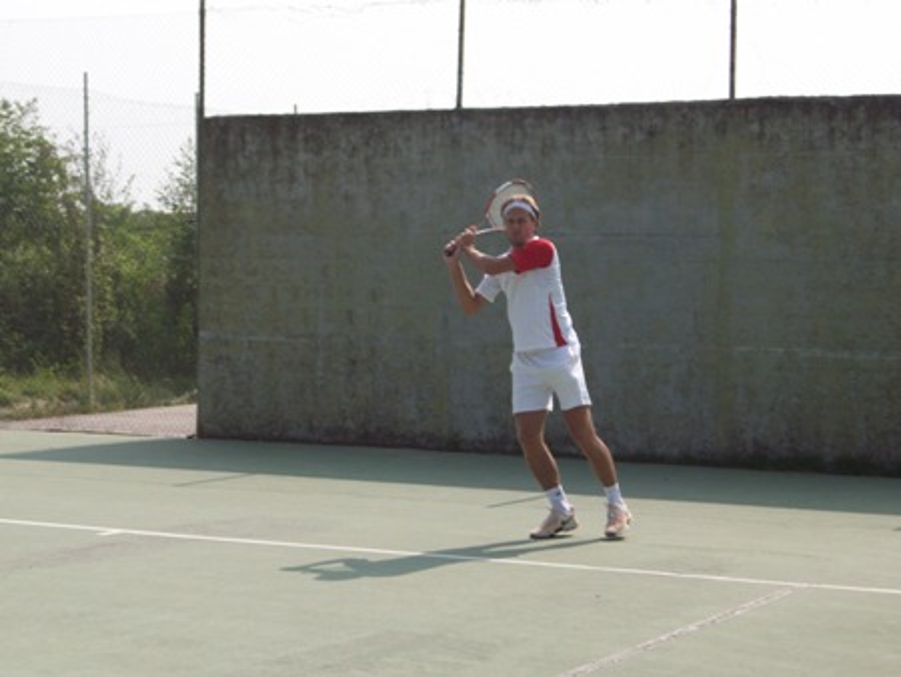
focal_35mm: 82
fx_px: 2135
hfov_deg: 23.8
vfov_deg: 18.0
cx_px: 450
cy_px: 338
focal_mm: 13.7
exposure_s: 1/470
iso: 64
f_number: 4.6
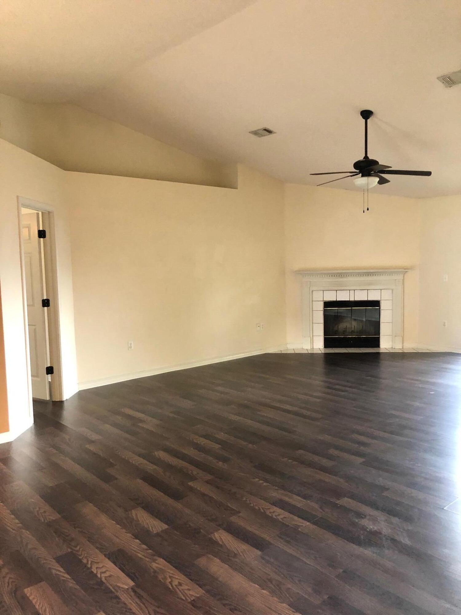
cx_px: 230
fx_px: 497
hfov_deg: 49.7
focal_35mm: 28
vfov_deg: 63.4
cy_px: 308
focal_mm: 3.99
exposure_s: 1/15
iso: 80
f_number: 1.8
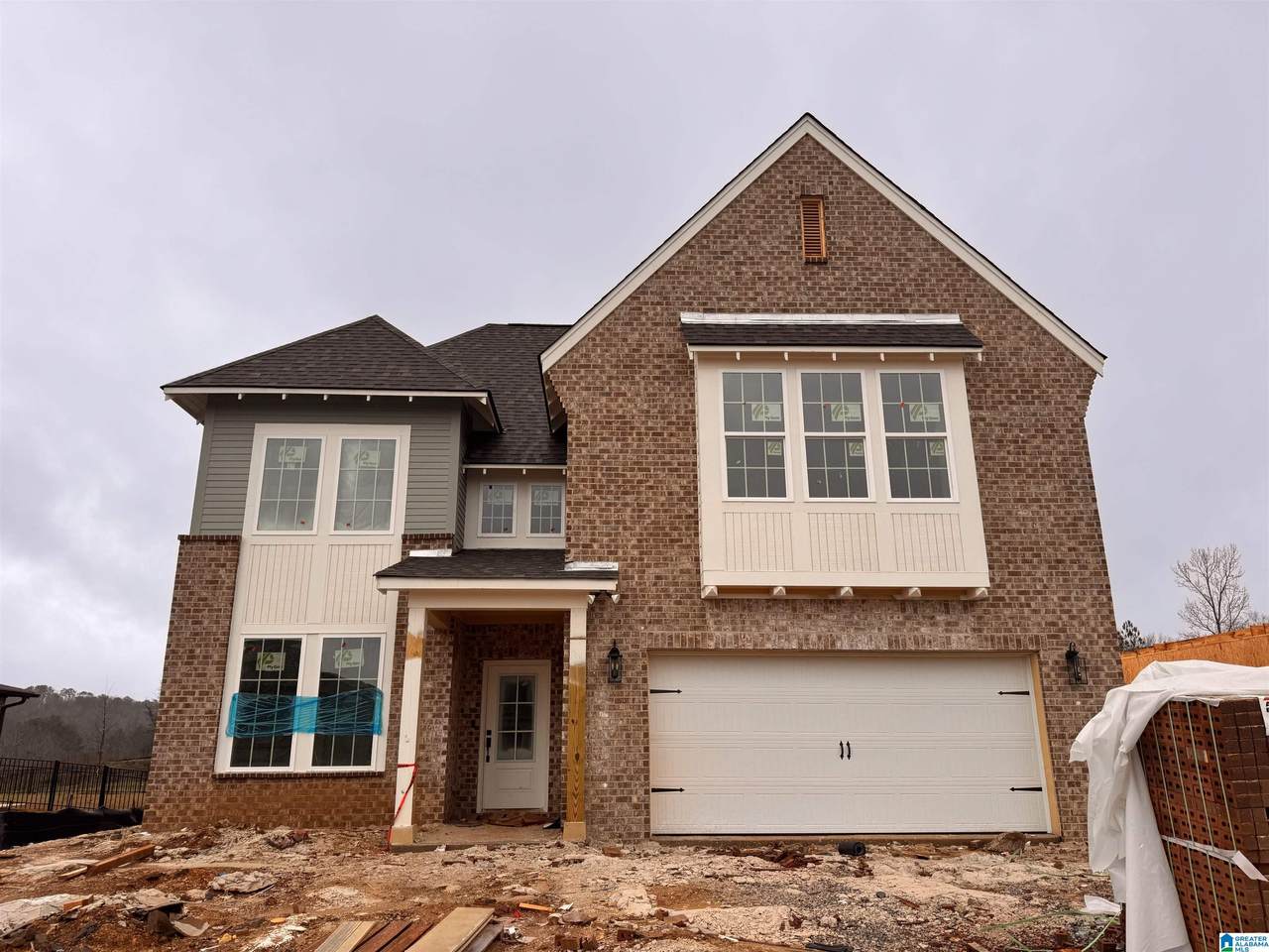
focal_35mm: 24
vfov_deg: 56.8
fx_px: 880
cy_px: 476
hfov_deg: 71.6
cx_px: 634
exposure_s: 1/912
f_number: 1.78
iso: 80
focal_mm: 6.76
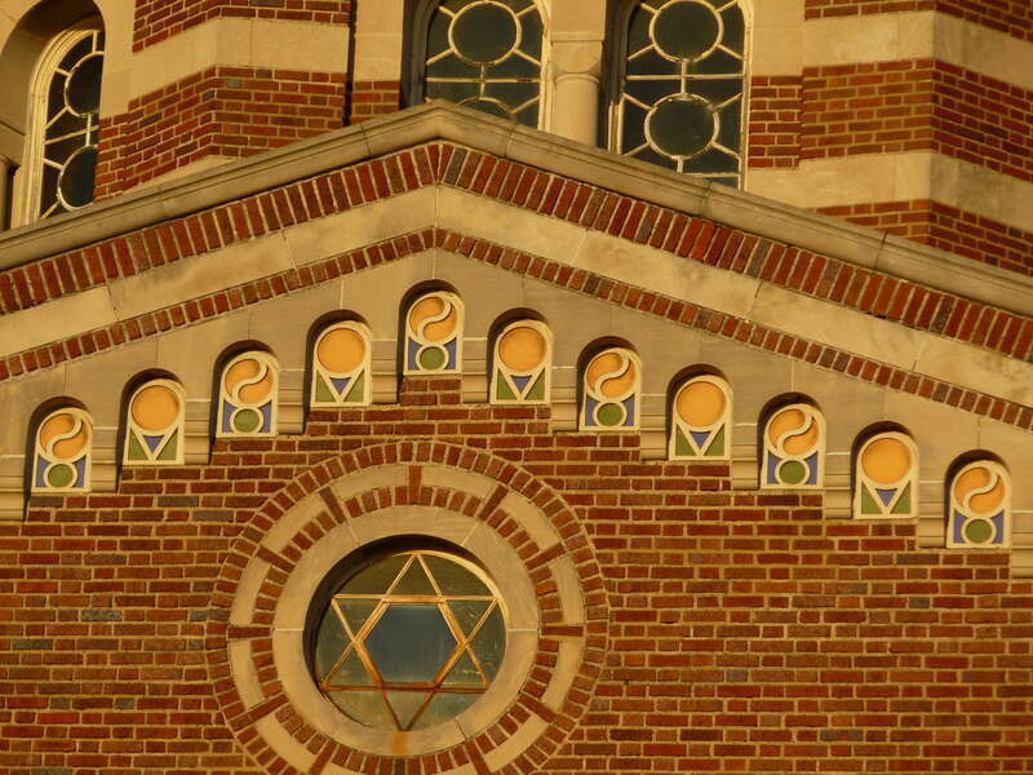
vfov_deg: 5.9
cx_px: 516
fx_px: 7460
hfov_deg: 7.9
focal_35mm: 250
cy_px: 388
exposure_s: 1/320
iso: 100
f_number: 5.9
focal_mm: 45
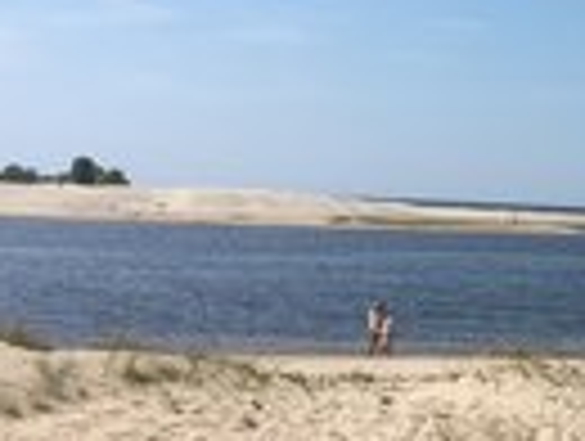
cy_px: 36
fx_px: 1507
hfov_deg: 20.5
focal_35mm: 89
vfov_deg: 16.4
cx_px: 711
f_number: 2.2
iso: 25
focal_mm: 4.15
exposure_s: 1/2262
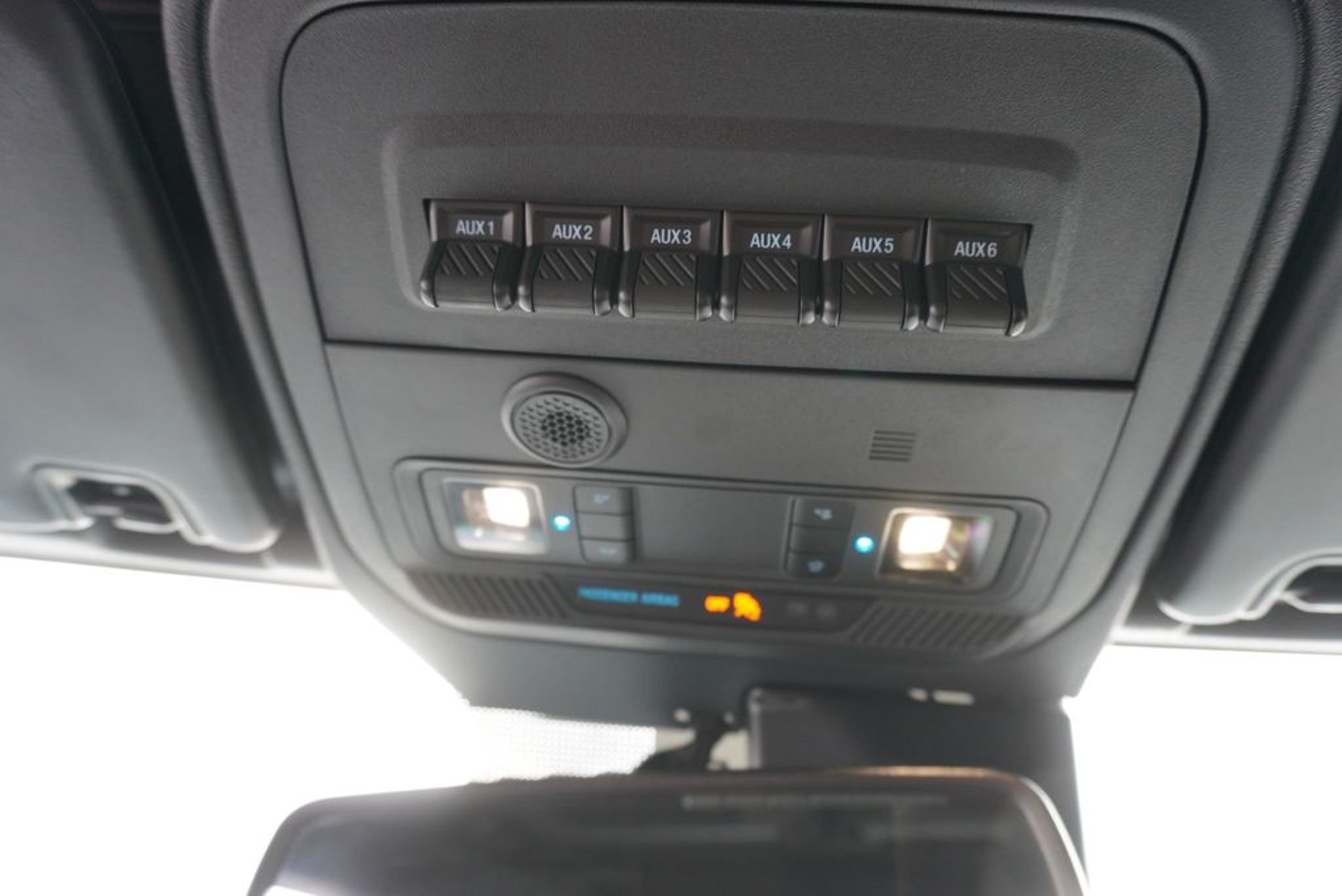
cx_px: 671
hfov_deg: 73.7
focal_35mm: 24
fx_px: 895
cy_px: 448
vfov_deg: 53.2
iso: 500
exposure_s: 1/60
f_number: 4
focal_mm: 16
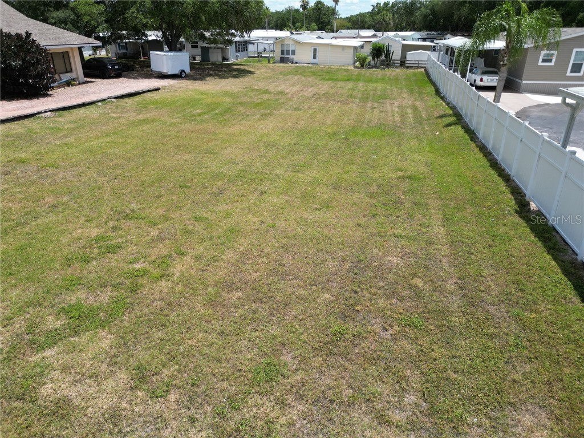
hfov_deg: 71.6
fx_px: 405
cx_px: 292
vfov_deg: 56.8
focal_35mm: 24
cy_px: 219
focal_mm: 6.72
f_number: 1.7
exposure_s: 1/2000
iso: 110
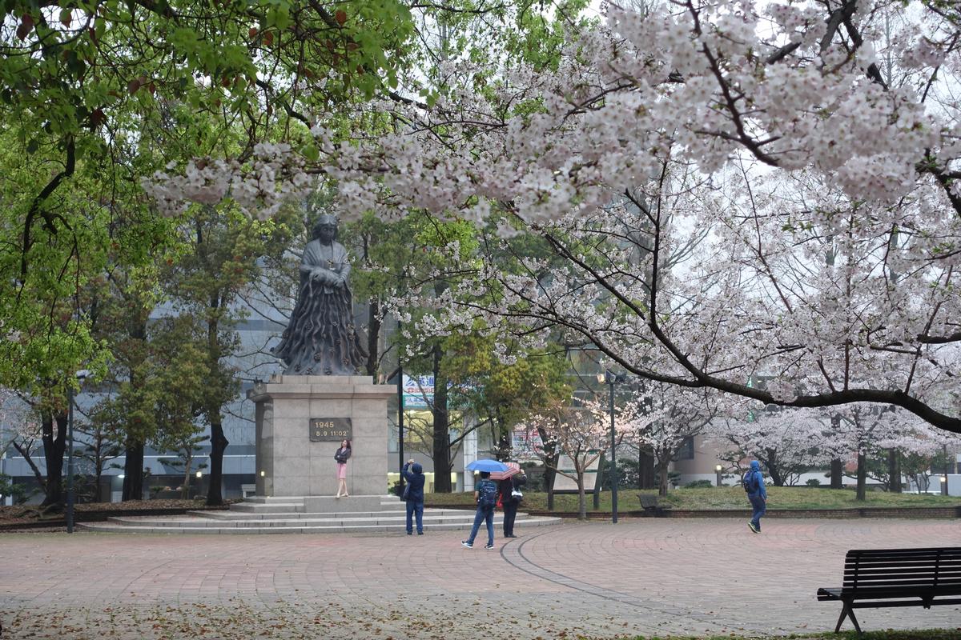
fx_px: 1682
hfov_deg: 31.9
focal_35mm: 63
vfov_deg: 21.6
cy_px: 320
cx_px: 480
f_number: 2.8
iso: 320
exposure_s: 1/80
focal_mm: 22.95
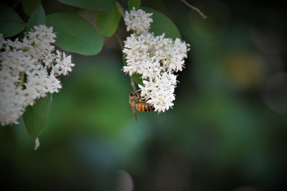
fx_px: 3348
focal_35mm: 420
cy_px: 96
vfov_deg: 3.3
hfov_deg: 4.9
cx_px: 144
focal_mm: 280
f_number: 6.3
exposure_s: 1/500
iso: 3200
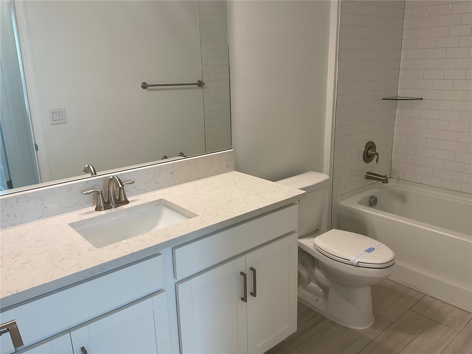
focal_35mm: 29
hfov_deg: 61.7
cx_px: 236
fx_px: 395
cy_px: 177
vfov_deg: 48.2
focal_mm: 3
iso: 40
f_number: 1.8
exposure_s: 1/60
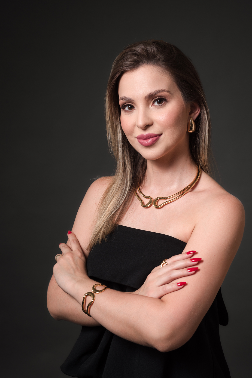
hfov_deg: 24.6
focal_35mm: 55
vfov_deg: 36.2
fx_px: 577
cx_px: 138
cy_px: 188
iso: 100
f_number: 8
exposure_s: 1/100
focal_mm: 50
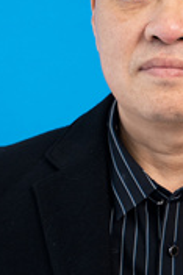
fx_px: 1360
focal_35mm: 178
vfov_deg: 11.5
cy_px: 75
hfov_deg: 7.7
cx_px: 168
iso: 400
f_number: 5.6
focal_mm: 51
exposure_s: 1/60
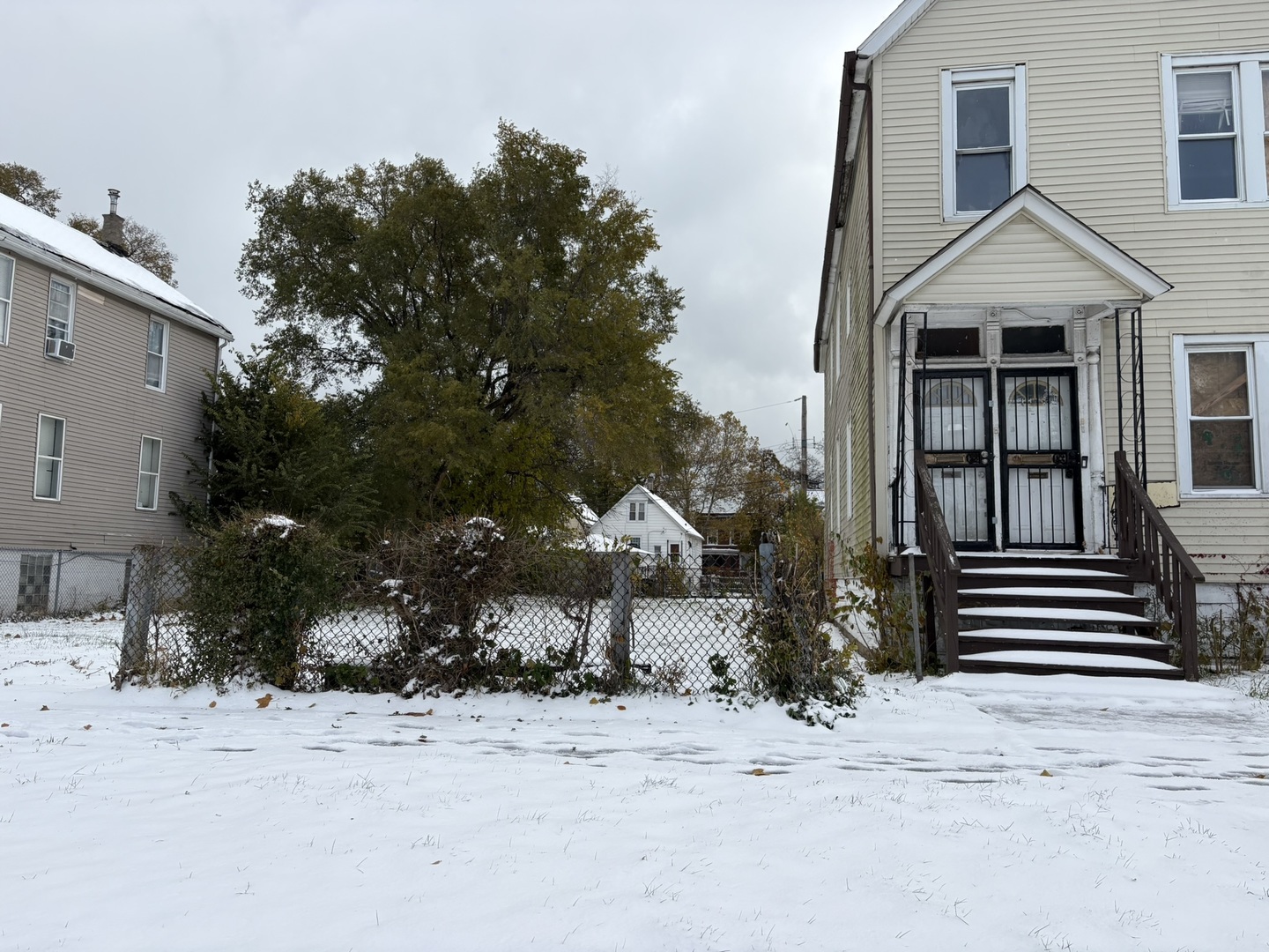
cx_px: 634
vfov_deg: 53.1
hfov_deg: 67.3
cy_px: 476
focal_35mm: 26
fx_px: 953
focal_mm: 5.96
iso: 50
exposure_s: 1/2639
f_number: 1.6
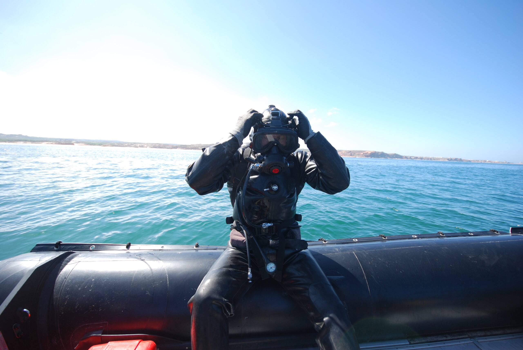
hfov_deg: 100.3
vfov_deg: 77.5
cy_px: 175
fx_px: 218
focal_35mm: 15
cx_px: 262
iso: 100
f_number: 6.3
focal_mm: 10
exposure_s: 1/160
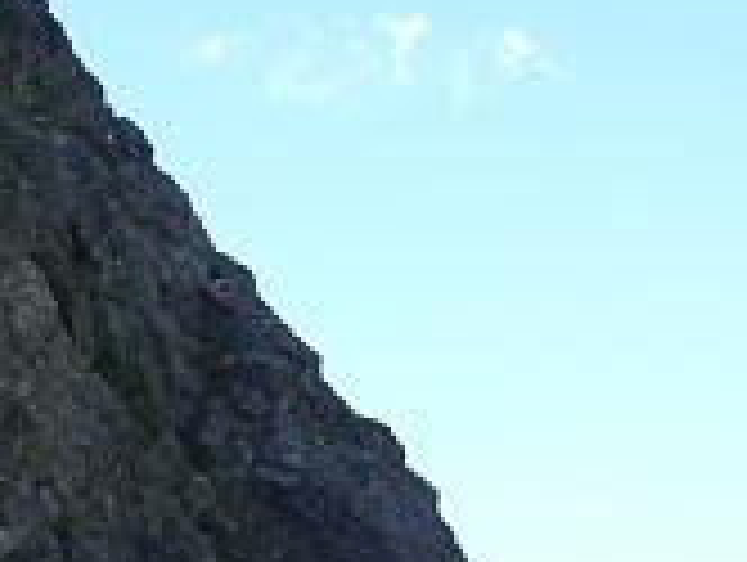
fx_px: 3955
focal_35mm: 183
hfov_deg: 10.8
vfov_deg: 8.1
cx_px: 288
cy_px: 643
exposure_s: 1/200
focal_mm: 6.3
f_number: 4.4
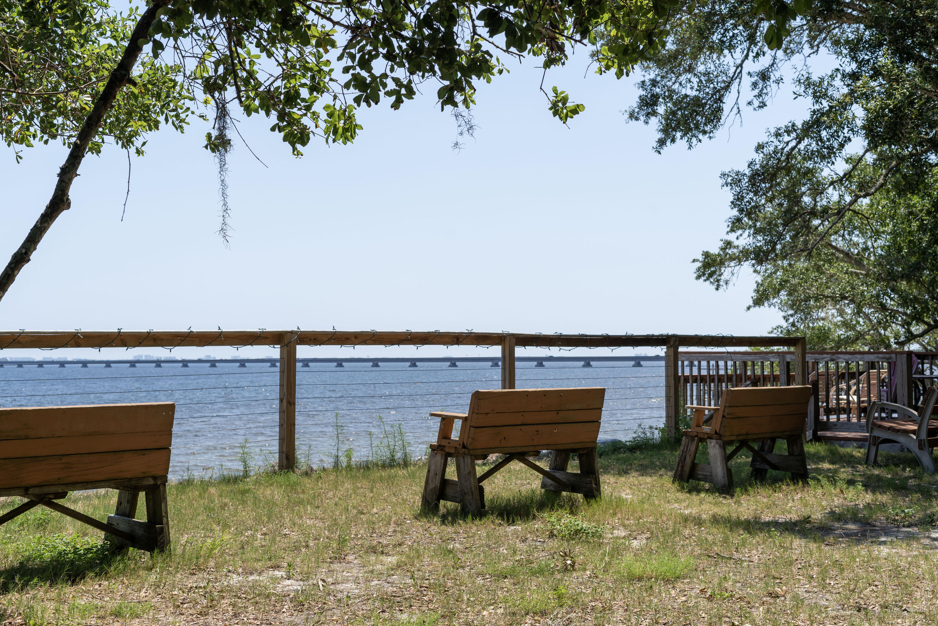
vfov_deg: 27.0
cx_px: 469
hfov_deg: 39.6
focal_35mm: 50
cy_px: 313
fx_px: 1303
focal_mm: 50
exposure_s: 1/320
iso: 100
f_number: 7.1
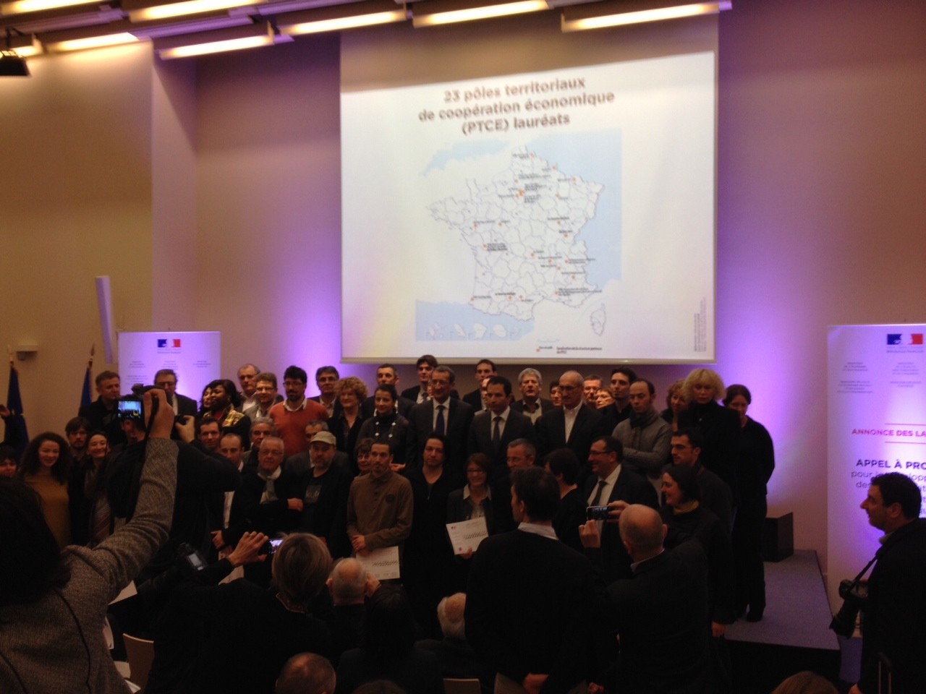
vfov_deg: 40.7
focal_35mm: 35
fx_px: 936
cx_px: 463
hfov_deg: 52.6
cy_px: 347
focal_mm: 4.28
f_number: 2.4
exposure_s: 1/30
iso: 50
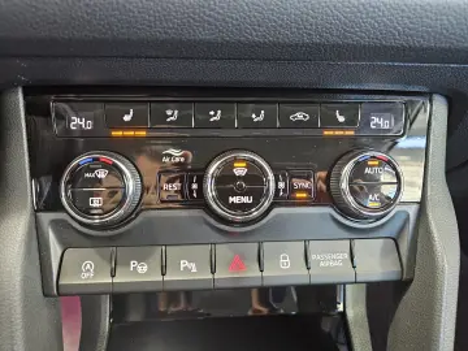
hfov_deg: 73.9
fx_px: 311
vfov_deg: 58.9
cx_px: 234
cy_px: 176
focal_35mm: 23
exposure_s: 1/25
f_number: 1.7
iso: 500
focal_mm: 6.3
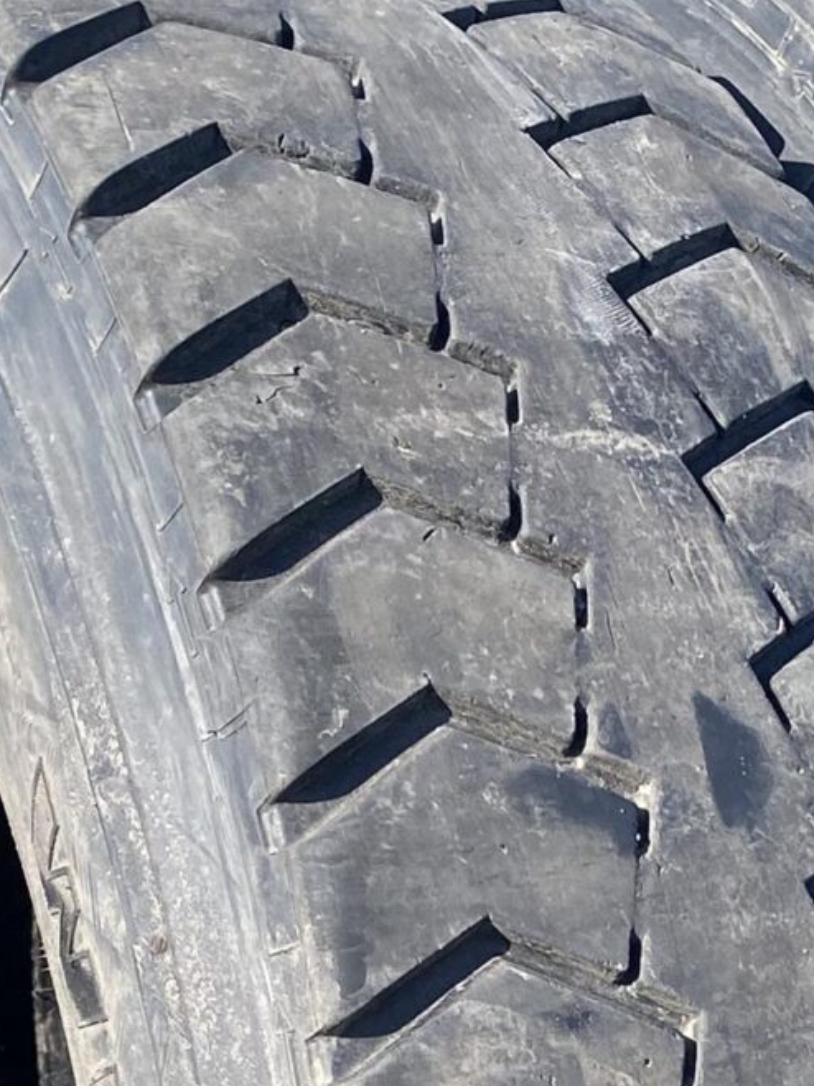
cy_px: 1226
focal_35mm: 101
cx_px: 901
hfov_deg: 14.3
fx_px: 3168
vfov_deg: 18.6
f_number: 1.8
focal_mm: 4.25
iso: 32
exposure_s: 1/934
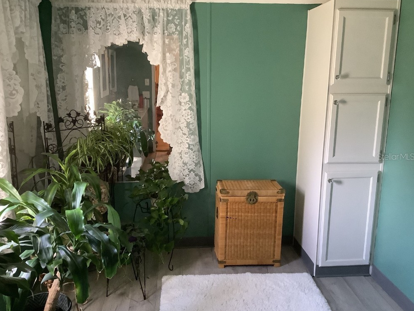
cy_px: 156
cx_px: 203
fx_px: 383
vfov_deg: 44.2
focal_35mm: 32
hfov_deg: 56.8
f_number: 2.4
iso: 320
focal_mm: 3.3
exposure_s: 1/25
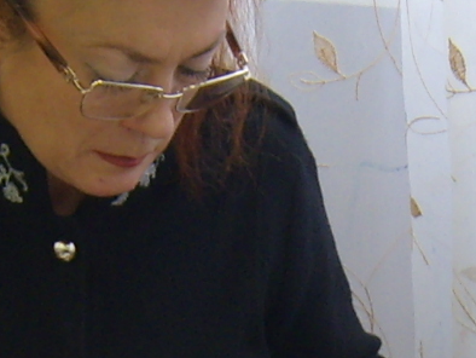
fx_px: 3165
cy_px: 513
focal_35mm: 230
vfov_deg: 6.4
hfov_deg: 8.6
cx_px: 232
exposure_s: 1/45
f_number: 2.8
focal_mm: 7.4
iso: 80
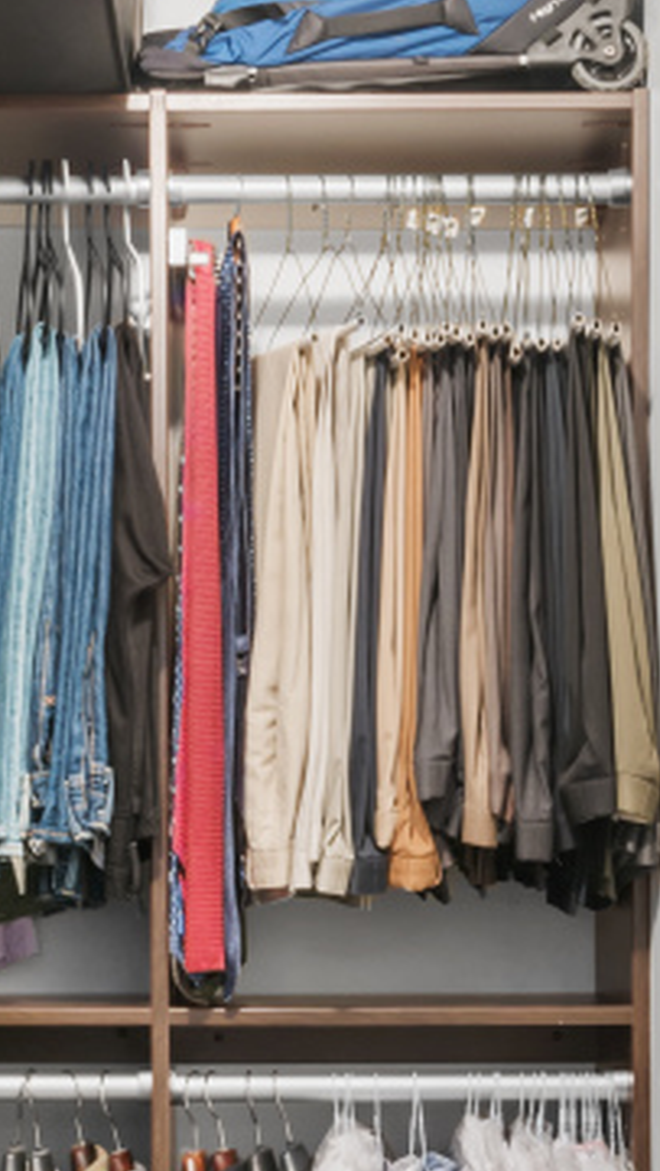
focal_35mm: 98
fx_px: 3043
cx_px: 203
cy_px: 852
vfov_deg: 21.6
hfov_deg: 12.4
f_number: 11
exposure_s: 5
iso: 100
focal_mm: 24
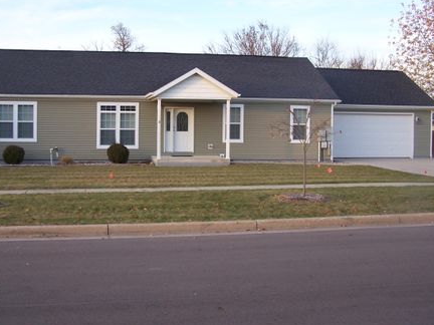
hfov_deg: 42.9
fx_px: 552
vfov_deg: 32.8
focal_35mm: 44
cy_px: 142
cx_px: 196
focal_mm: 6.3
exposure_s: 1/100
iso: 80
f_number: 2.8
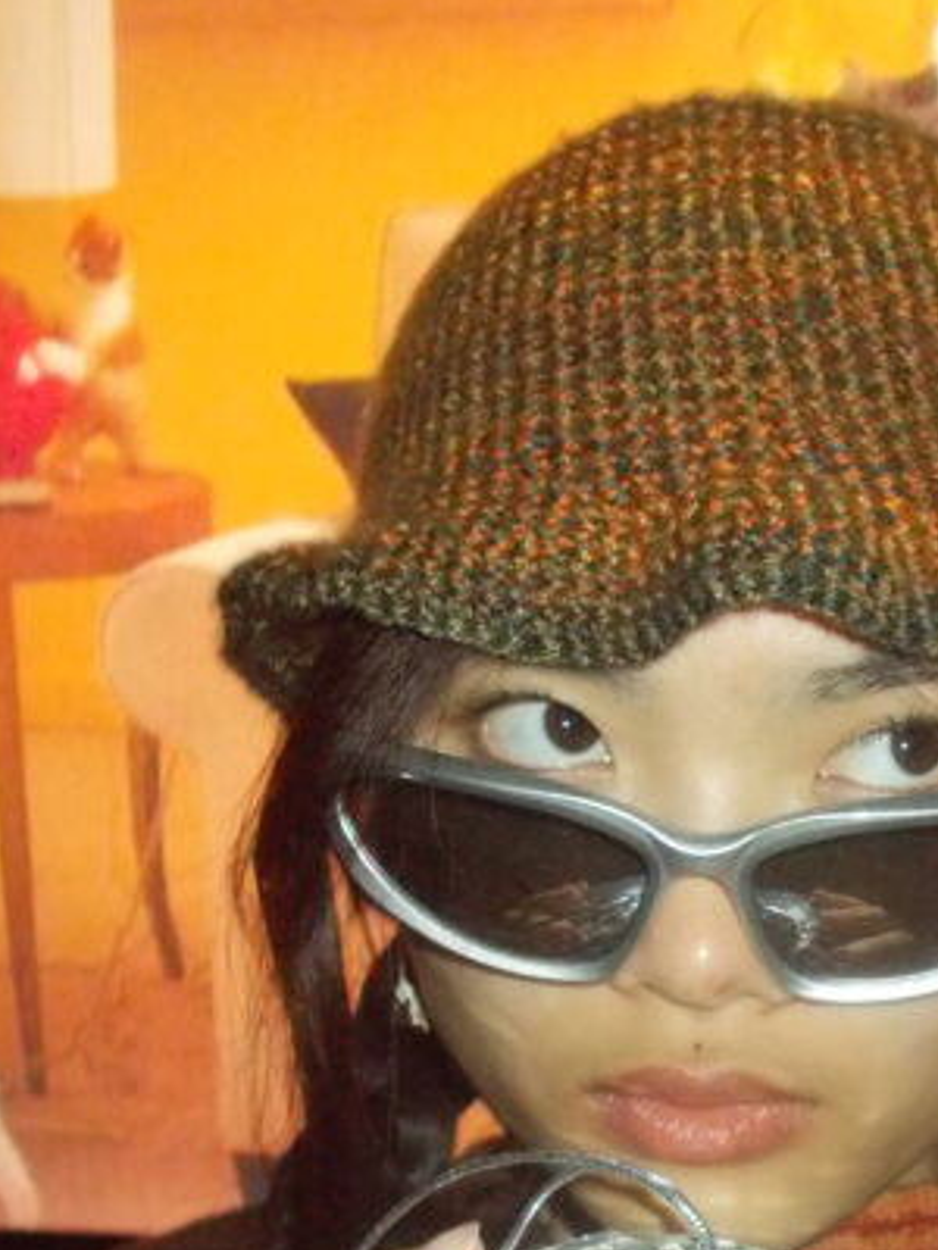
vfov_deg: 31.5
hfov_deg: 24.1
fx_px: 2168
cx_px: 725
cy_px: 969
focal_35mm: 60
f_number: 3.4
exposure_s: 1/20
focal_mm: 5.3
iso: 800
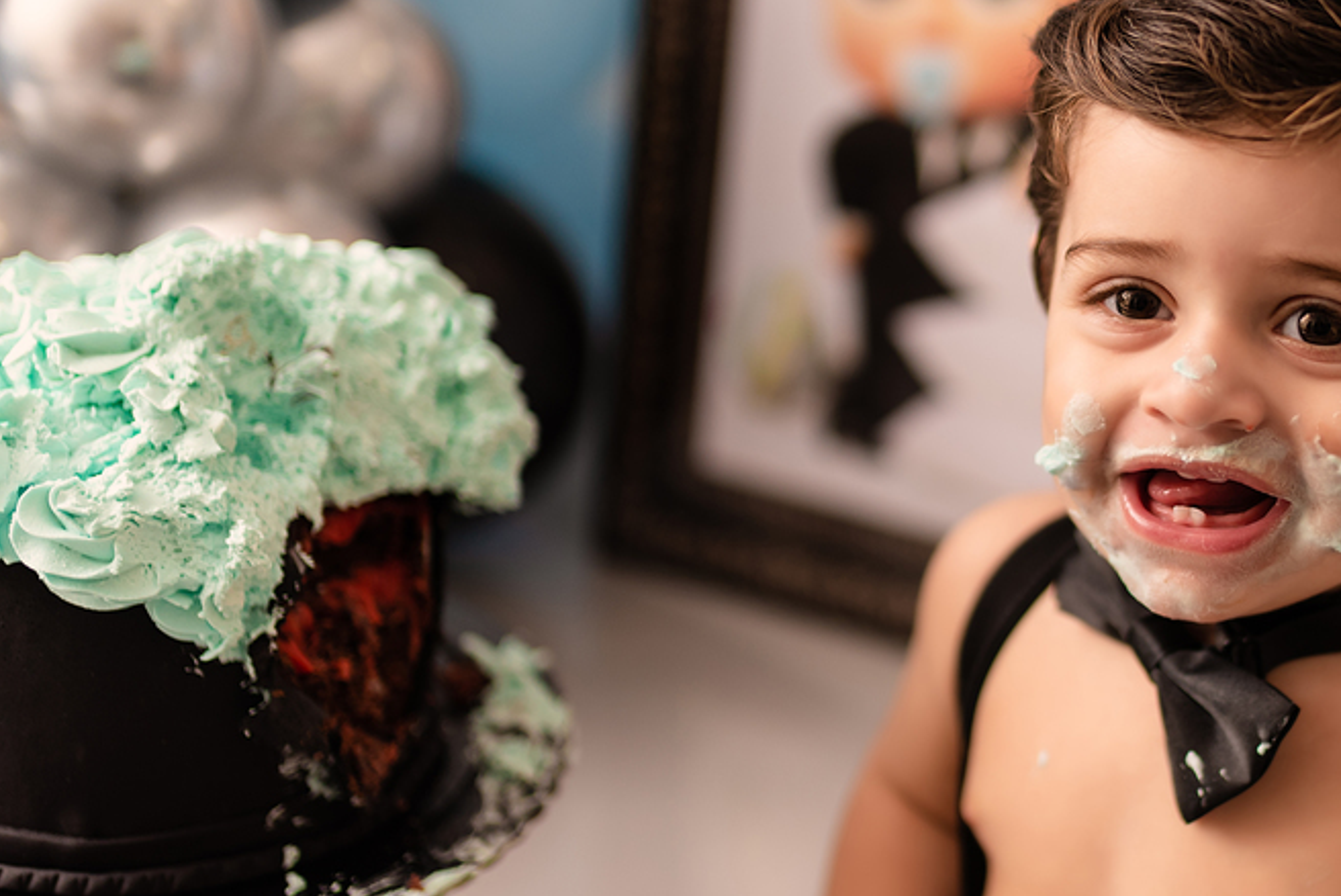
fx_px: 2385
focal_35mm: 64
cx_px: 1067
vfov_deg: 21.3
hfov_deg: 30.7
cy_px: 449
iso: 100
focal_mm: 35
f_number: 1.4
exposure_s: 1/250
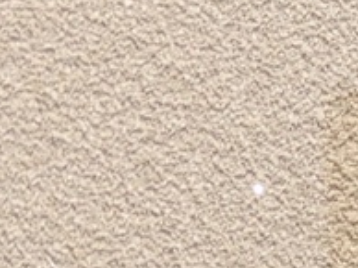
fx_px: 2613
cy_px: 530
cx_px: 781
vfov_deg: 5.7
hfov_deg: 7.4
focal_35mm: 253
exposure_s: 1/50
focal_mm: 5.43
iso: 442
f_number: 1.89
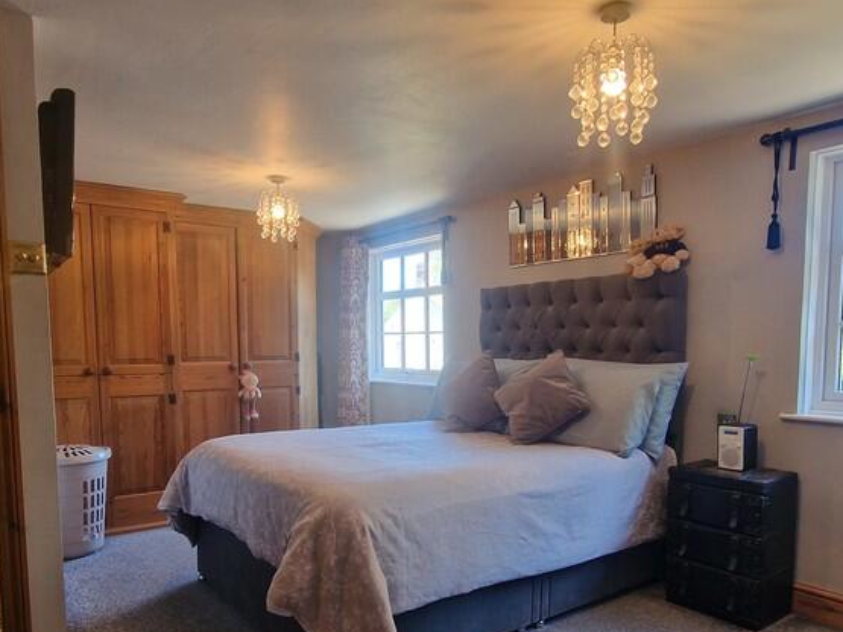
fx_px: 584
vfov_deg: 56.3
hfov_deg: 71.6
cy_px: 386
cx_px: 409
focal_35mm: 24
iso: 125
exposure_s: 1/50
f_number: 2.2
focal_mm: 2.2
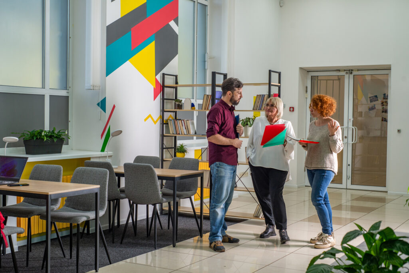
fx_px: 568
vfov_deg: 27.0
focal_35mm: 50
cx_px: 204
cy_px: 136
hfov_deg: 39.6
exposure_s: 1/200
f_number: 5.6
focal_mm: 50
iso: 500
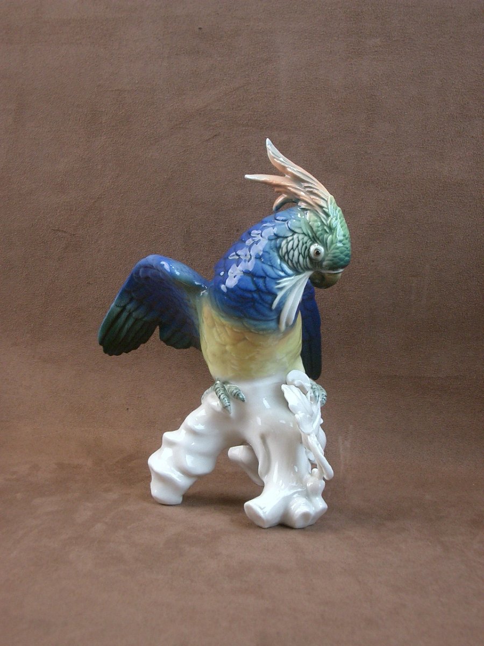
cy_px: 323
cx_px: 242
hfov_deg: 29.7
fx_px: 913
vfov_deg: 38.9
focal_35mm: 49
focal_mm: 8.2
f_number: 3.1
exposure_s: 1/60
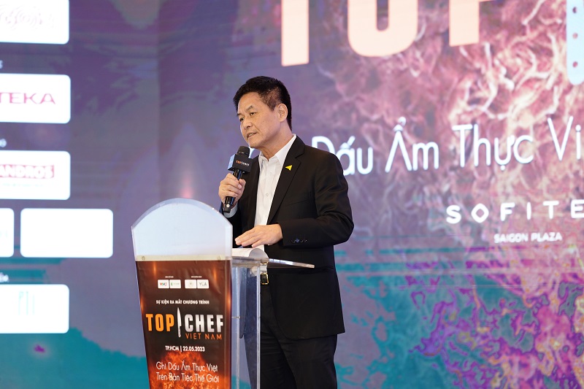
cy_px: 194
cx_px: 292
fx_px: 2189
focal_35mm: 135
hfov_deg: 15.2
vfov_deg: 10.2
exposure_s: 1/160
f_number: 2
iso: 1000
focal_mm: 135
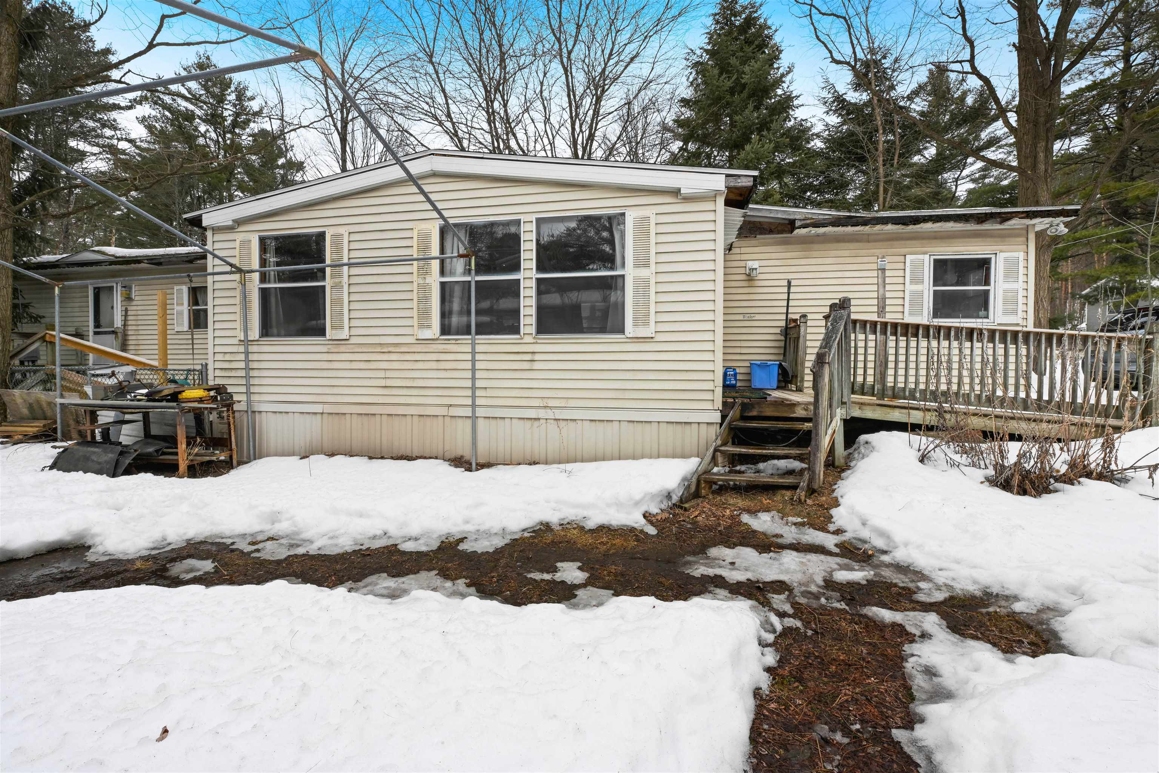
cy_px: 386
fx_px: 451
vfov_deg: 81.2
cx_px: 580
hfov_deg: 104.3
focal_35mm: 14
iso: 400
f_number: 14
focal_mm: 14
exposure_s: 1/100
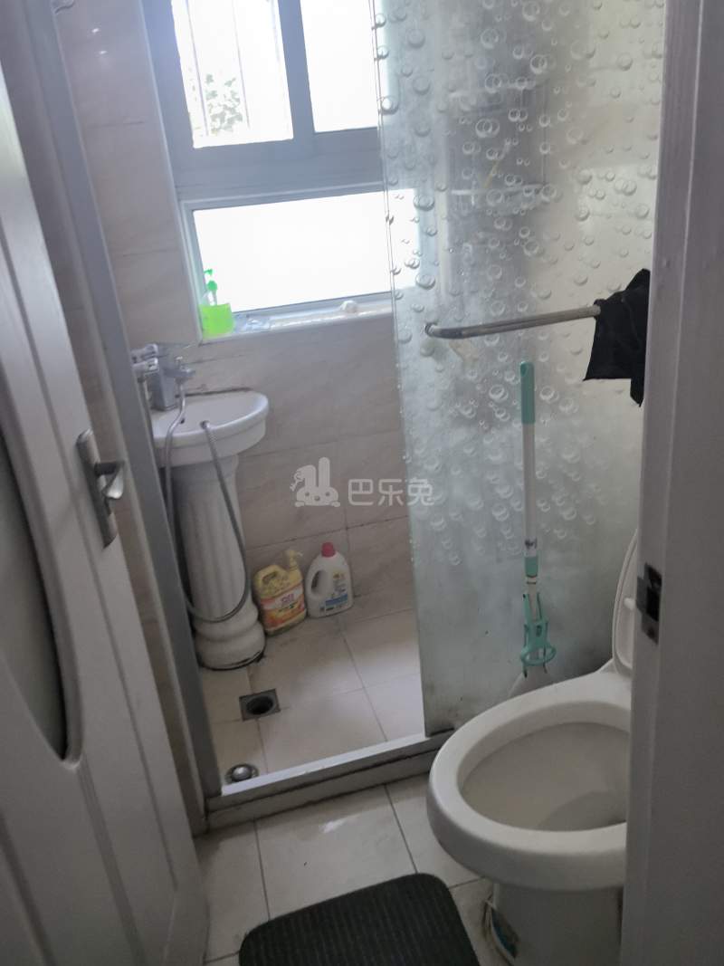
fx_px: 753
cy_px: 483
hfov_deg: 51.3
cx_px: 362
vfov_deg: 65.3
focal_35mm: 27
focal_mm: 5.75
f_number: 1.4
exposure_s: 1/100
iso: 200
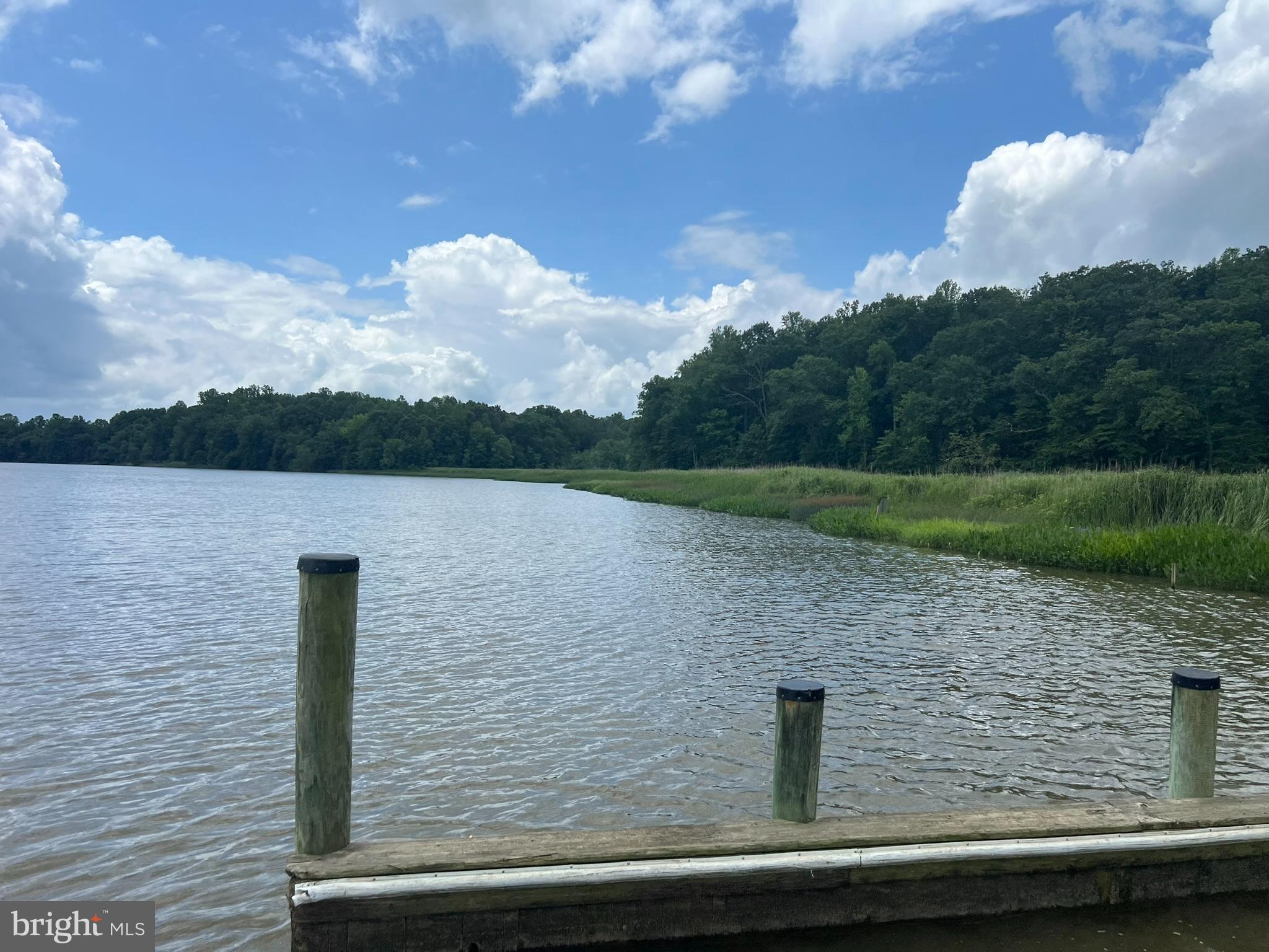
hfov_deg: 67.3
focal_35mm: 26
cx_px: 634
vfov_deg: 53.1
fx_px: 953
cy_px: 476
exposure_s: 1/8696
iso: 50
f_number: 1.5
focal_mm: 5.7
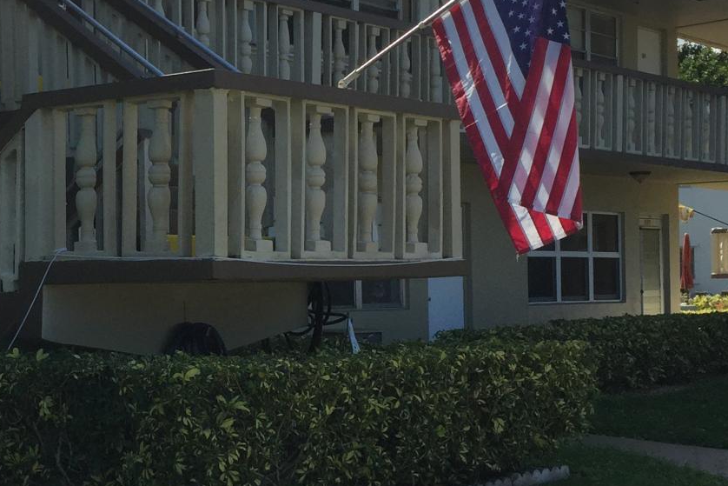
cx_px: 110
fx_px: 1456
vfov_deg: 18.9
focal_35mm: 72
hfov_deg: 27.3
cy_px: 269
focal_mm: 4.15
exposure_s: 1/2083
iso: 32
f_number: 2.2
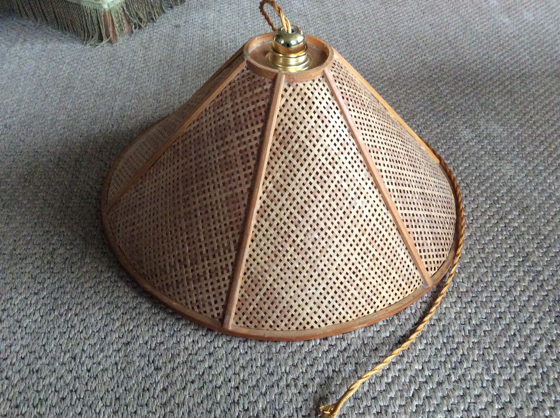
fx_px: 517
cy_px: 209
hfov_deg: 56.9
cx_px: 280
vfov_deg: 44.1
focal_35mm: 32
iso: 250
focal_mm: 3.3
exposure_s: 1/25
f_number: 2.4
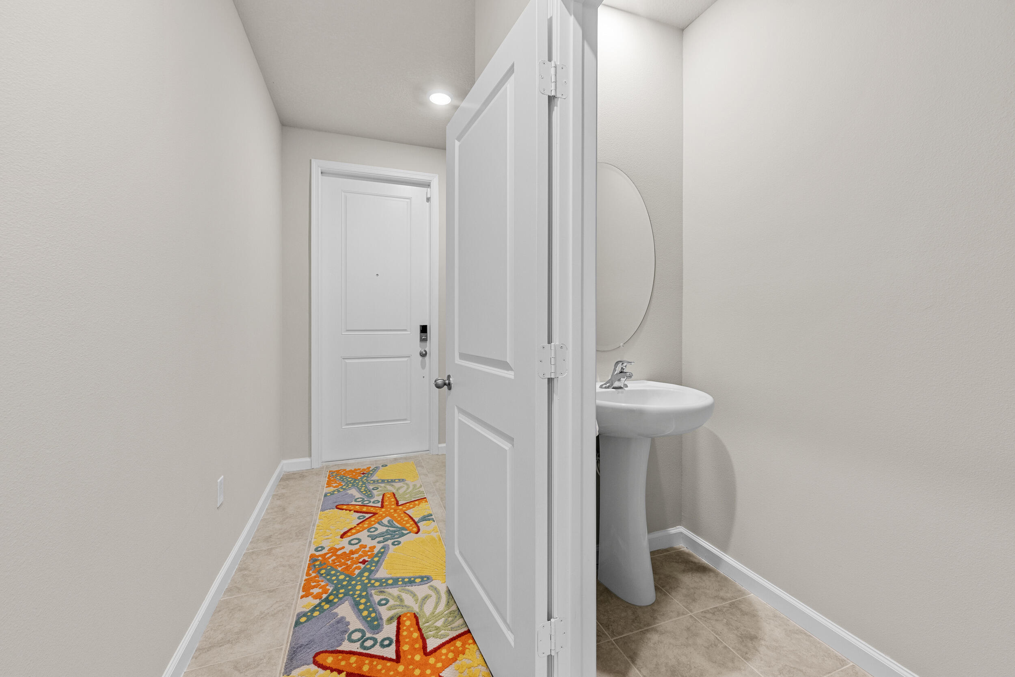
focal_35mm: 14
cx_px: 508
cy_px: 338
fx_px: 395
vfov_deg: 81.2
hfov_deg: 104.3
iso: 500
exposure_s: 1/5
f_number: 8
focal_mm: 14
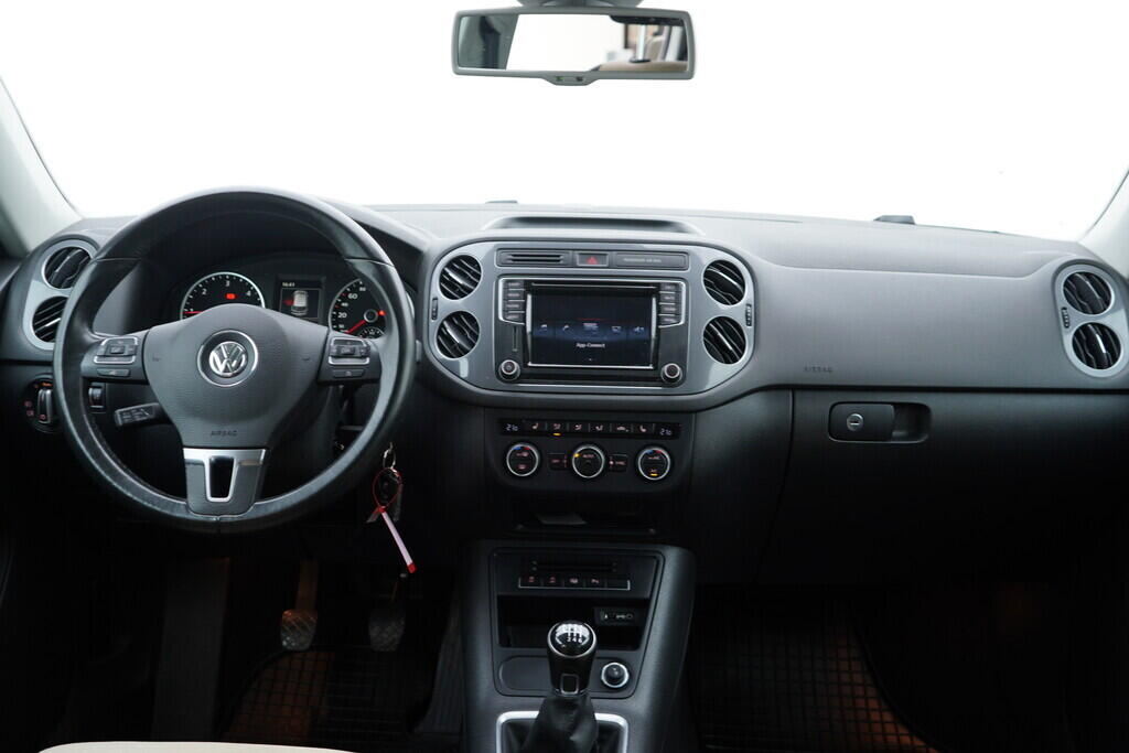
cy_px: 376
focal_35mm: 36
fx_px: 1129
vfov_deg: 36.9
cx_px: 564
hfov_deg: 53.1
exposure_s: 1/40
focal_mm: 24
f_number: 2.8
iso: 200
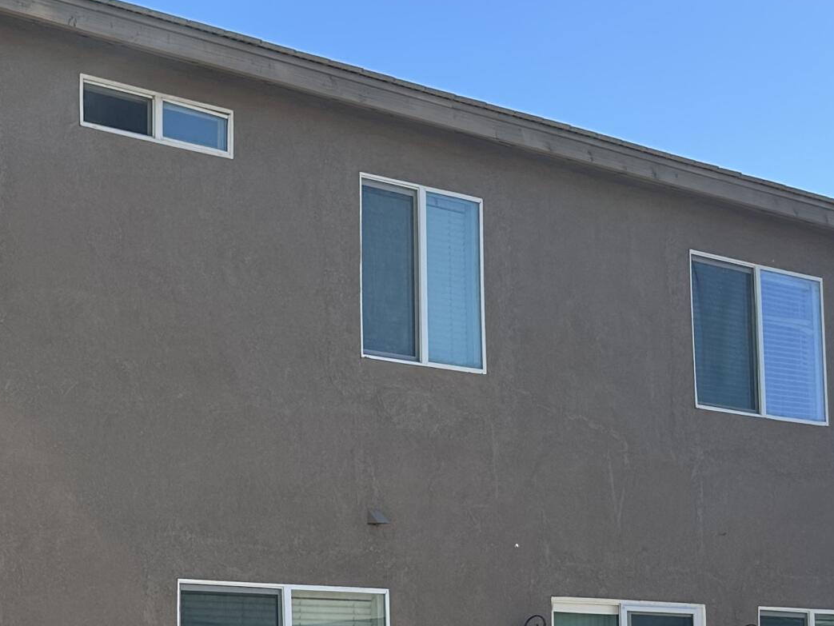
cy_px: 572
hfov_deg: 25.2
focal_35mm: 69
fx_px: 1663
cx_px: -182
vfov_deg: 20.8
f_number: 1.78
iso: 80
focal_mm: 6.86
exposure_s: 1/2660
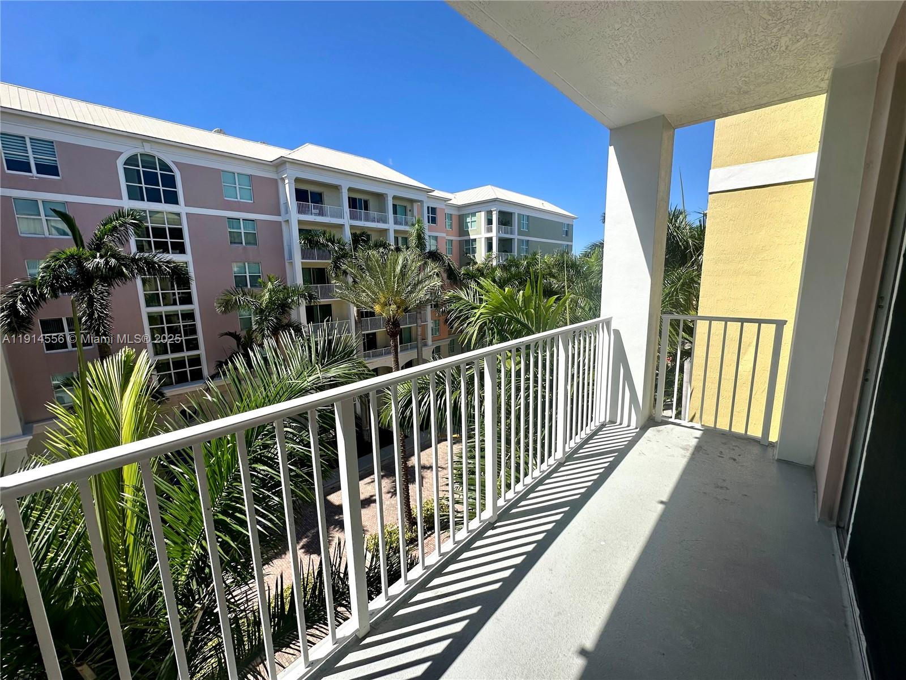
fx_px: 366
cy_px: 340
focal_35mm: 14
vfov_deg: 85.7
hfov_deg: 102.1
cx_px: 453
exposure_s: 1/2212
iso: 50
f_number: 2.2
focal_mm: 2.22
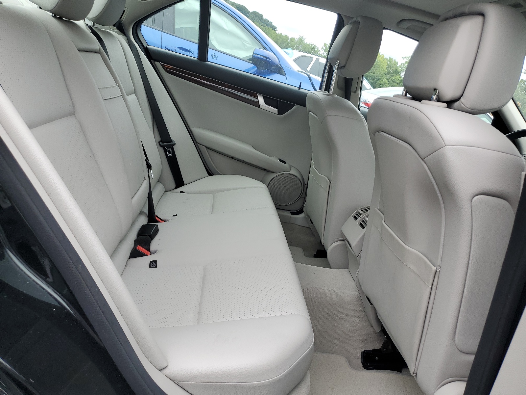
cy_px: 198
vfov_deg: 53.1
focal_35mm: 26
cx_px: 263
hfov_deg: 67.3
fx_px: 395
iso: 50
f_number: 1.5
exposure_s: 1/333
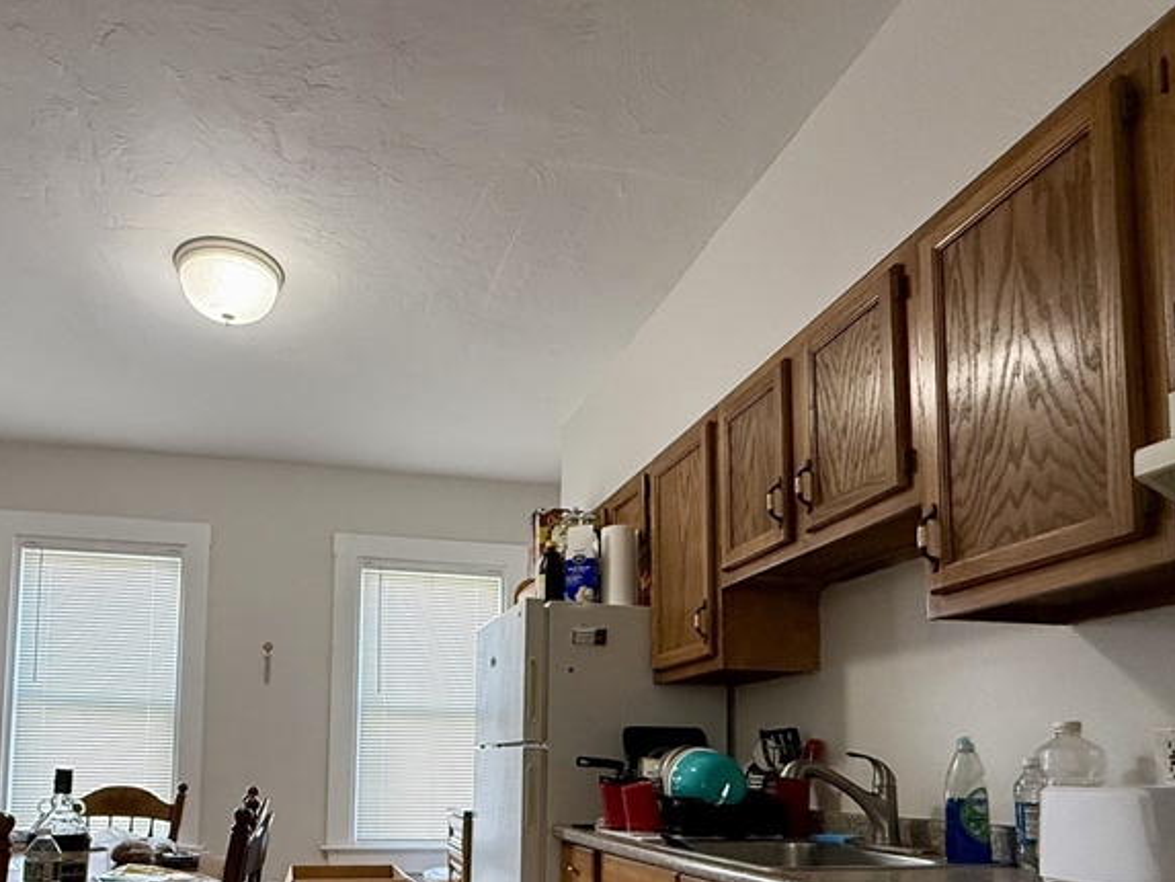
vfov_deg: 51.5
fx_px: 849
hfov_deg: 68.5
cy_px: 706
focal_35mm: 25
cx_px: 455
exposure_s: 1/120
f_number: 2.2
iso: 250
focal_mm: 2.22
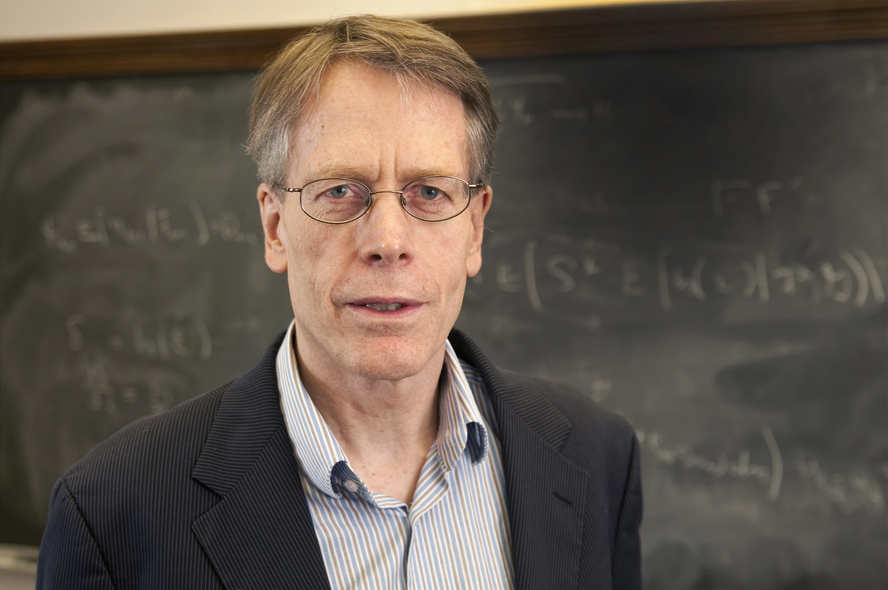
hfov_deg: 30.5
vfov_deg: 20.6
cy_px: 295
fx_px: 1626
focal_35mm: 66
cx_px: 444
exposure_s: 1/50
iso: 200
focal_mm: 44
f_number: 4.5
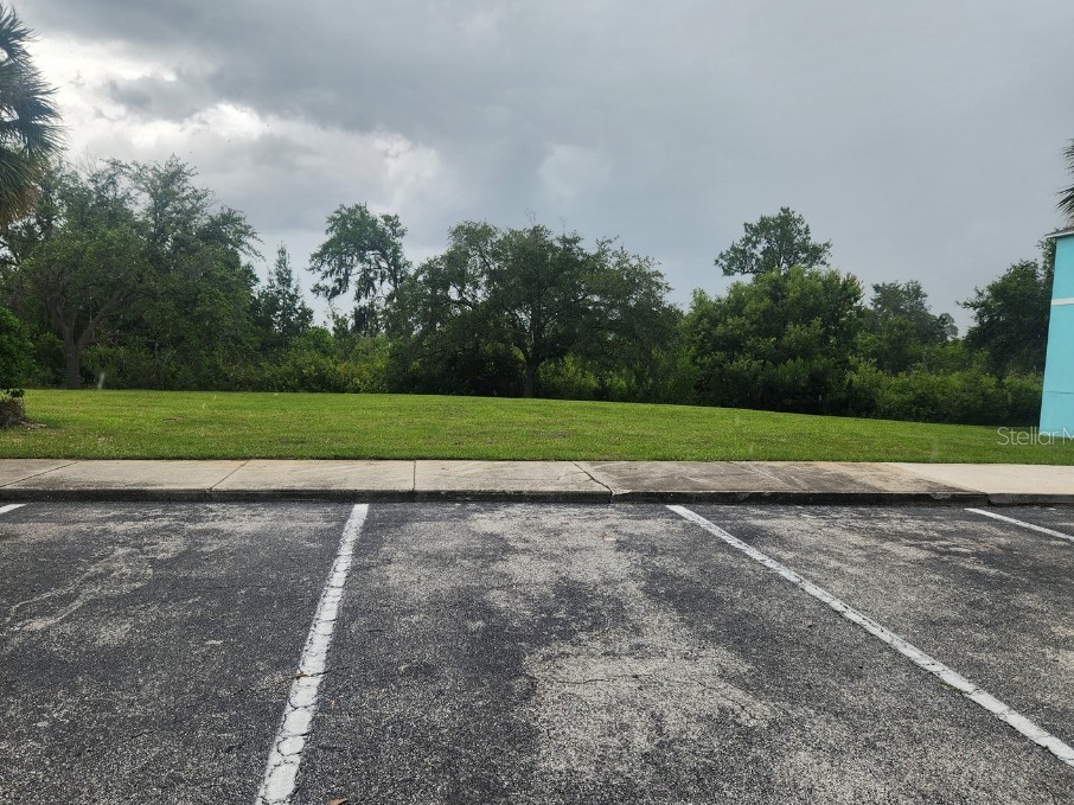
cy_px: 435
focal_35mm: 26
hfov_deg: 67.2
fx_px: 806
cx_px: 501
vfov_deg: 53.0
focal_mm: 5.4
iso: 20
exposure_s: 1/852
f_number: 1.8
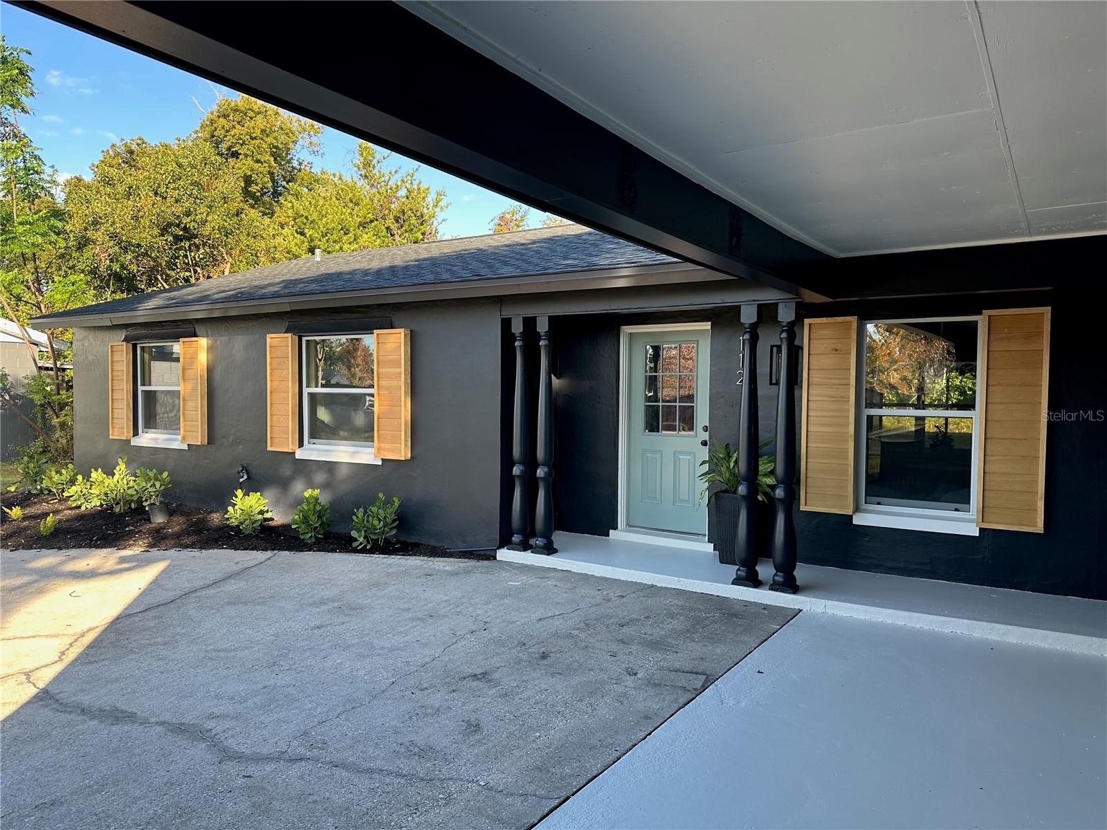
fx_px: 768
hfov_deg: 71.6
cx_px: 554
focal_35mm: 24
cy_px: 415
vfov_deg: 56.8
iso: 80
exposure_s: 1/424
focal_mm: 6.86
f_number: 1.78
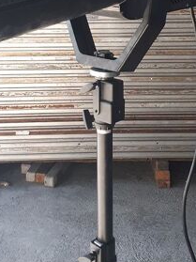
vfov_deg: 30.3
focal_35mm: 62
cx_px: 93
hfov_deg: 23.6
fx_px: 468
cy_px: 47
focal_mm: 3.6
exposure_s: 1/50
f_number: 1.9
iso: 50
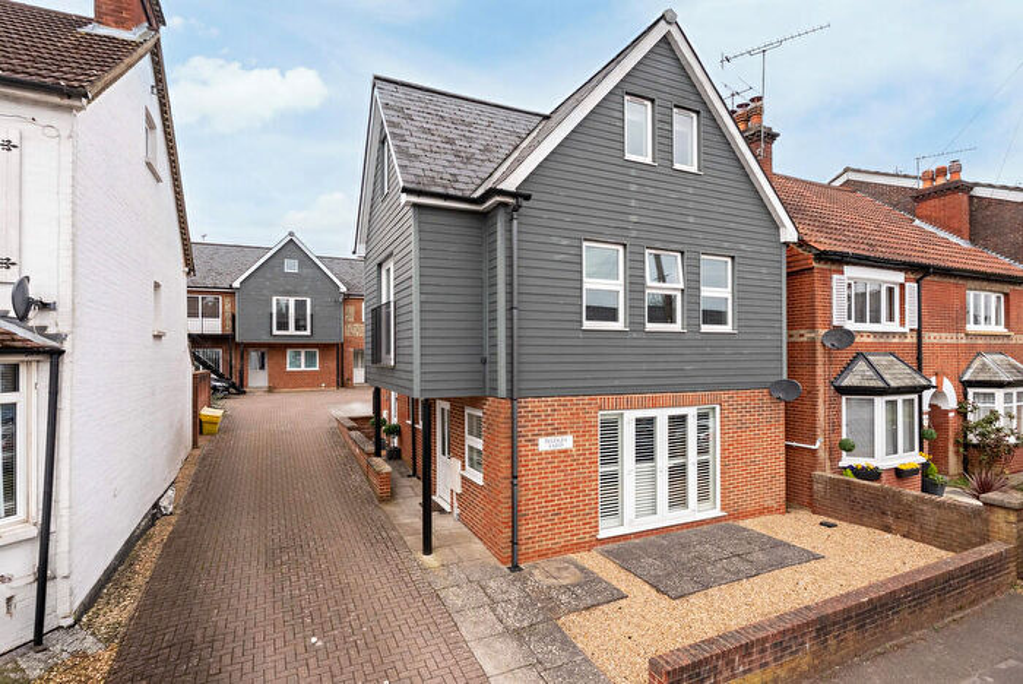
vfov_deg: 72.2
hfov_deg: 94.9
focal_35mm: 16
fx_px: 469
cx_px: 512
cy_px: 342
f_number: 7.1
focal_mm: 16.5
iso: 2000
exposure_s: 1/1250
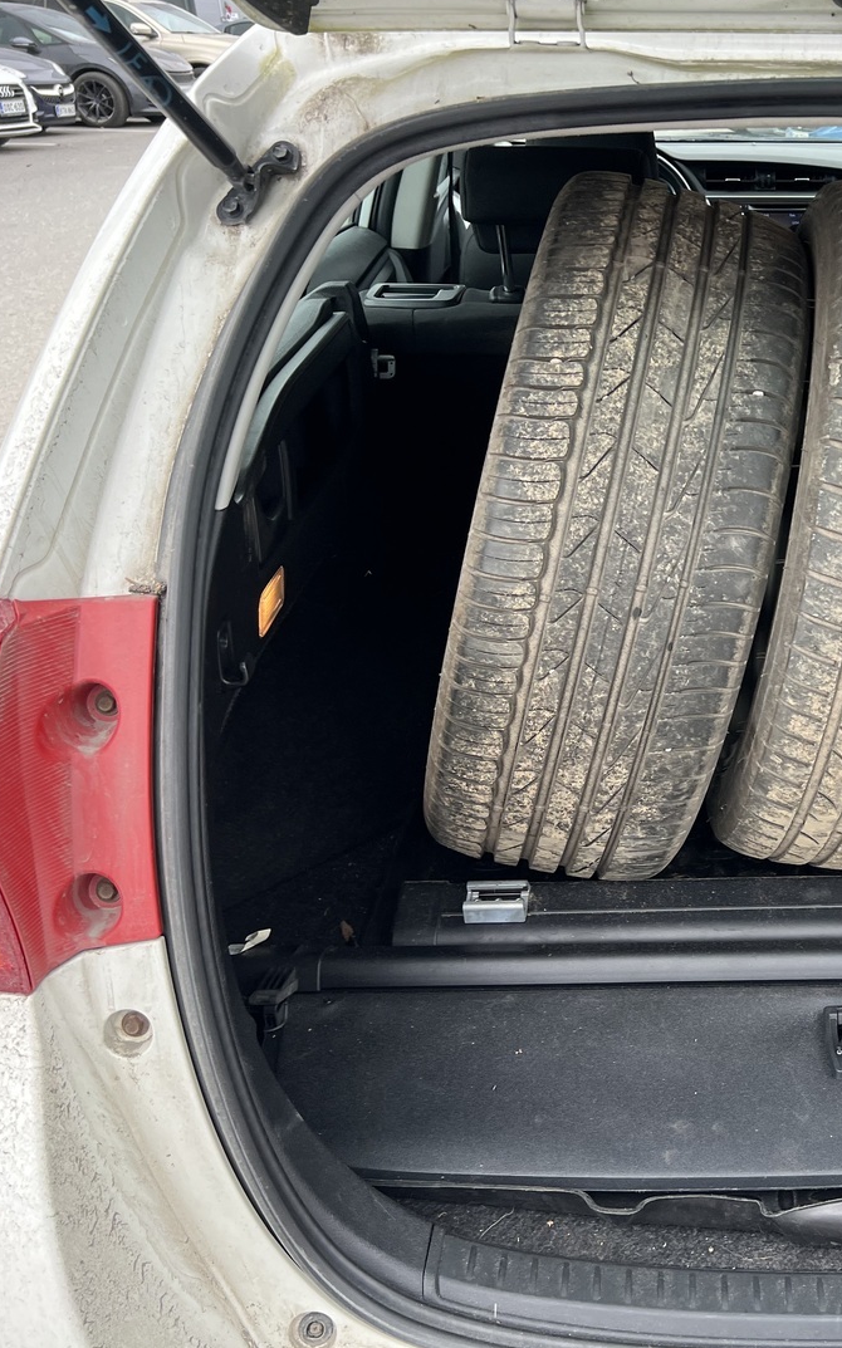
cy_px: 672
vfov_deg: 52.8
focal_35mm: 37
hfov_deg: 31.9
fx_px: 1359
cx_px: 828
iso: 64
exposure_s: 1/171
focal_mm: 5.7
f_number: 1.5
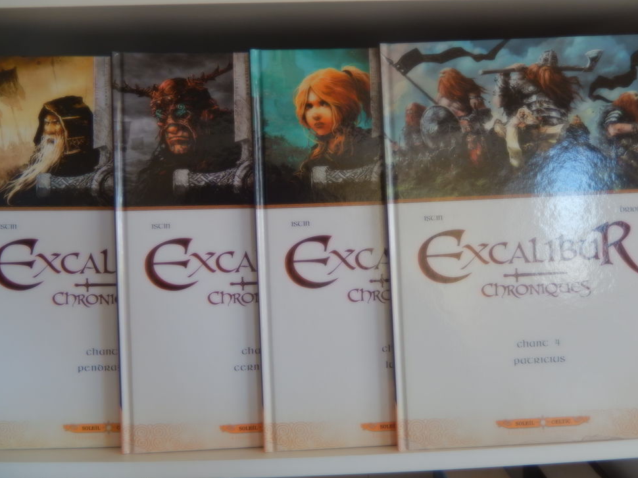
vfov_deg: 42.9
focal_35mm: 33
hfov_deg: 55.4
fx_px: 608
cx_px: 316
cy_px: 235
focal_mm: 5.7
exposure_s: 1/30
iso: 220
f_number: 3.8
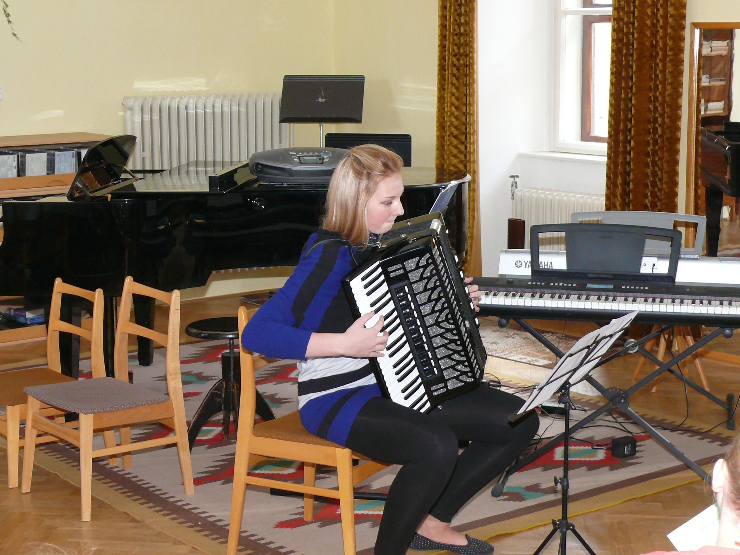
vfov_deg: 21.6
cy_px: 278
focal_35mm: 68
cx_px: 370
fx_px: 1454
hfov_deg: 28.6
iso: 200
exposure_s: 1/50
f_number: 3.2
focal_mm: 10.7
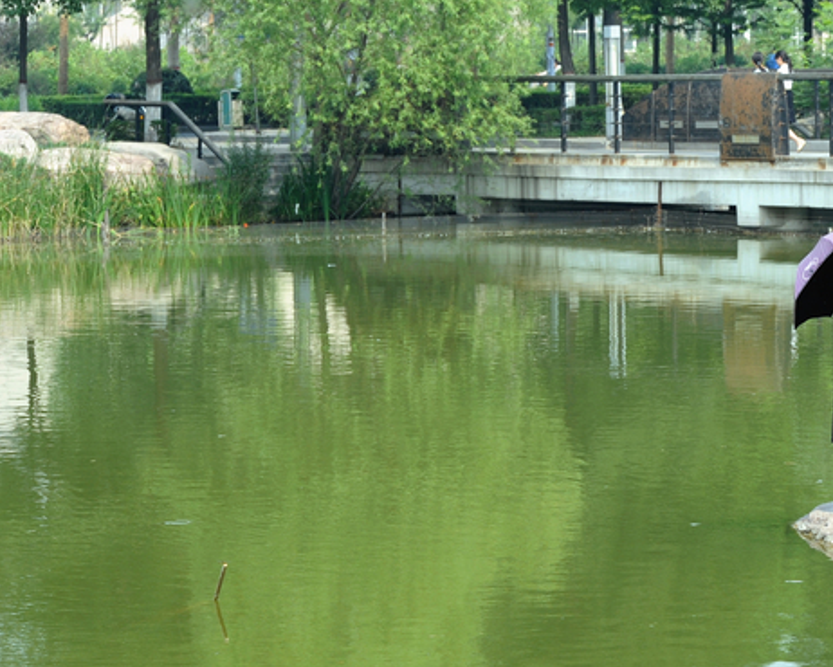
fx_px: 4415
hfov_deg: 10.7
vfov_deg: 8.6
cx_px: 808
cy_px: 264
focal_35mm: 179
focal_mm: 98
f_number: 8
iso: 200
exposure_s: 1/200
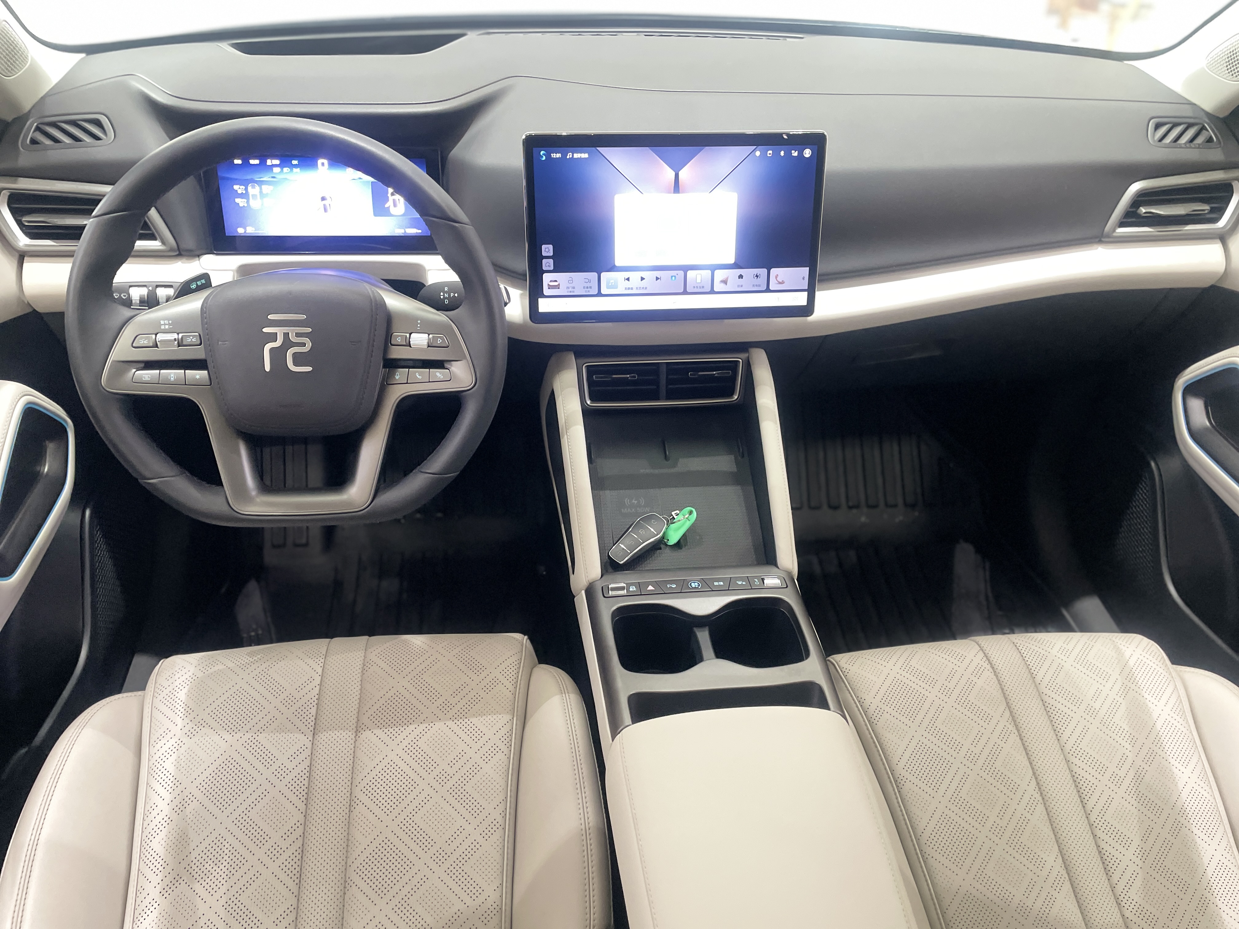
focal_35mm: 26
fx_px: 931
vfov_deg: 53.1
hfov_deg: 67.3
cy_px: 464
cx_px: 620
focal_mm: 4.2
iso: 320
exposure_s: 1/46
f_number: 1.6
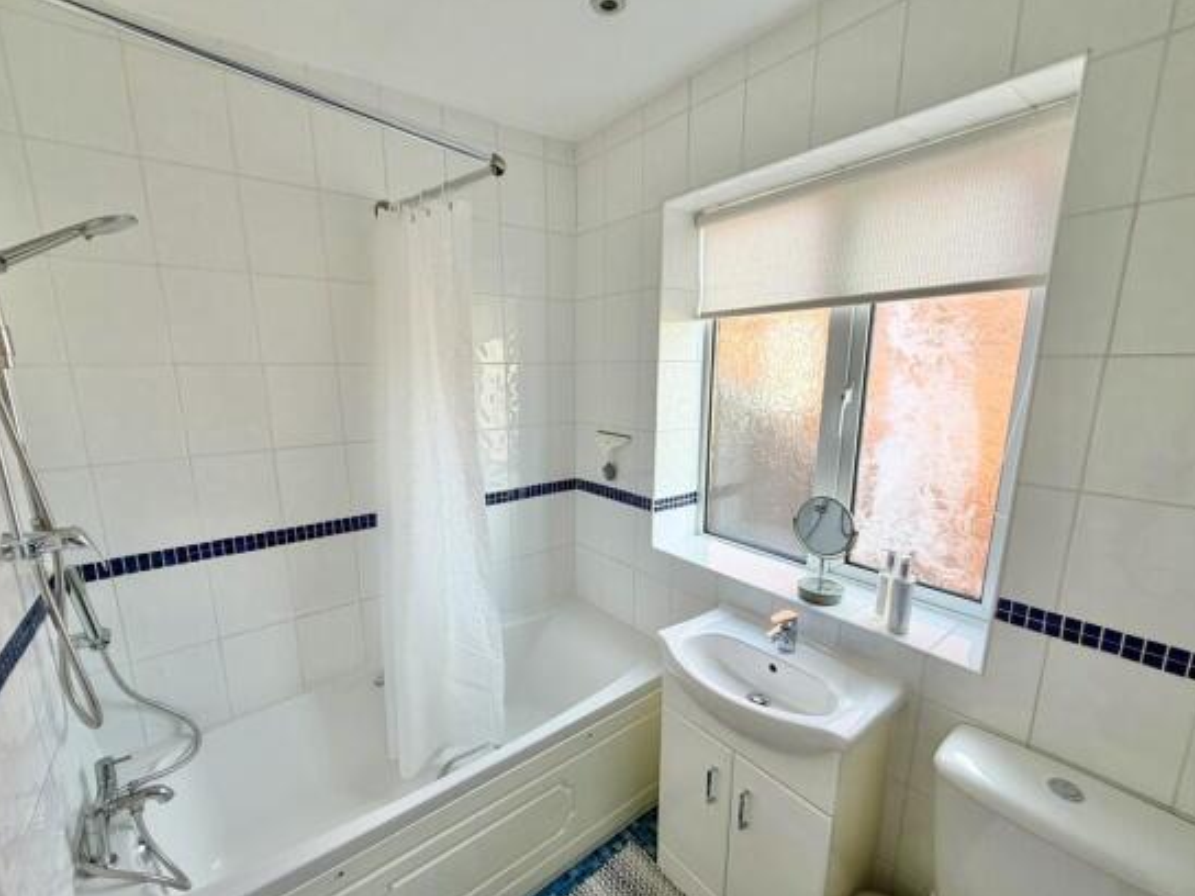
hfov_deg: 98.2
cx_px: 585
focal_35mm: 15
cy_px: 471
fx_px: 518
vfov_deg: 81.7
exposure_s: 1/121
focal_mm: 2.22
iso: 80
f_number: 2.2
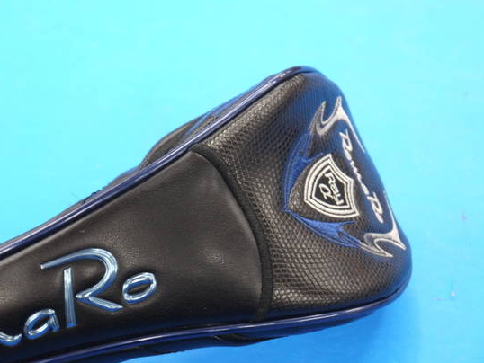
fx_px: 1231
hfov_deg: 22.2
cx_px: 199
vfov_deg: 16.8
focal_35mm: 88
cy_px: 191
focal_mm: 37
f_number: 5.4
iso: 800
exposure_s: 1/60
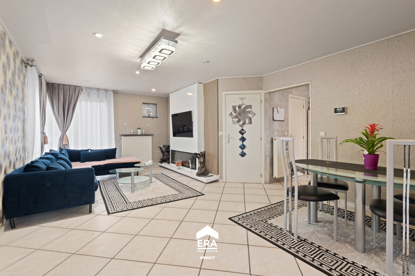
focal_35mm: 17
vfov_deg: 70.4
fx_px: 196
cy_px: 138
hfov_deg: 93.3
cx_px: 208
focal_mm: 17
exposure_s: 1/1.67
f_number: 11
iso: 500
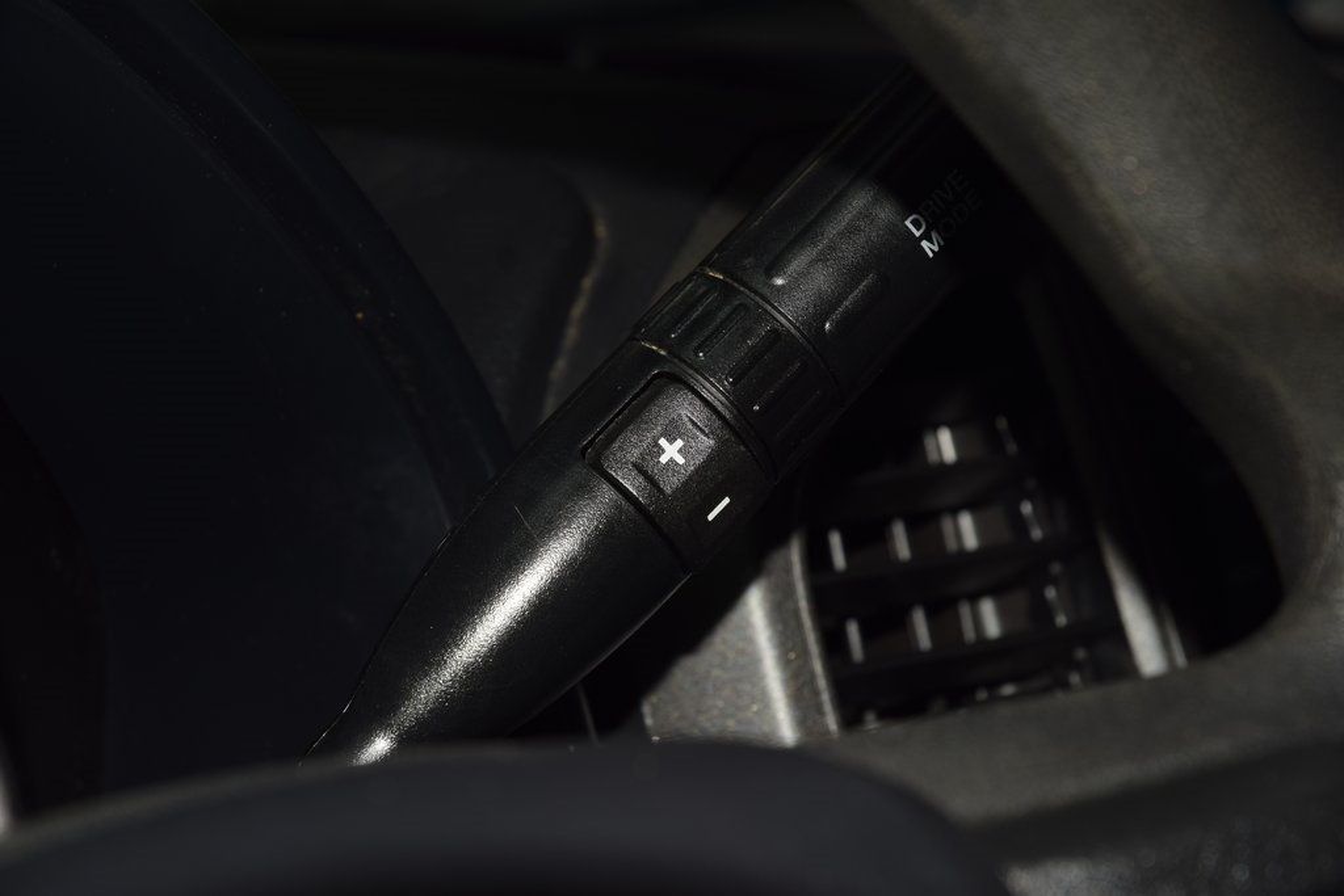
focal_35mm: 105
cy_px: 448
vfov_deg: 13.0
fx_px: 3920
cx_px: 672
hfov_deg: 19.5
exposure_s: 1/125
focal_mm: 70
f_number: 8
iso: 100
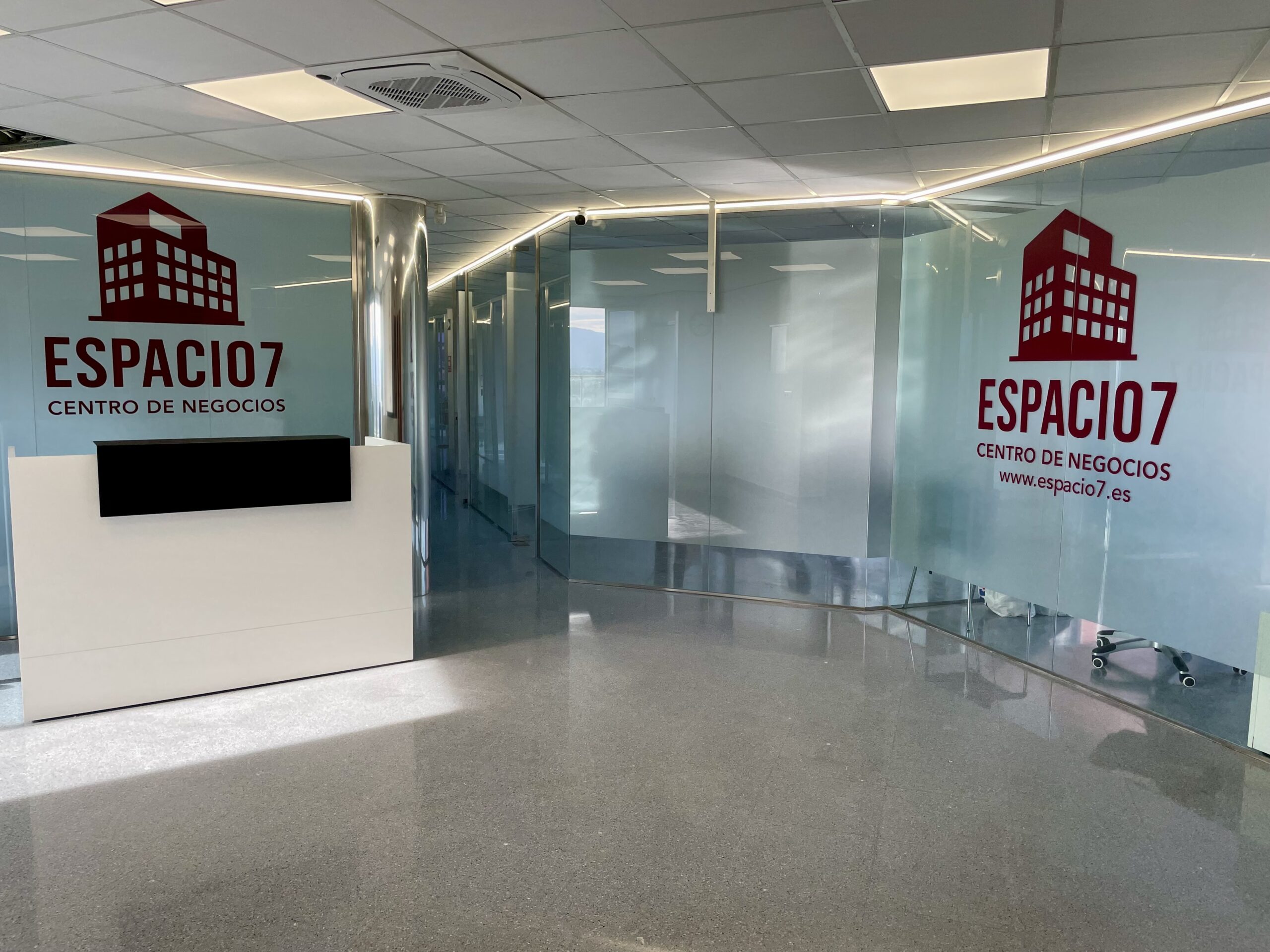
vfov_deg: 53.1
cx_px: 635
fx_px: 954
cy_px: 476
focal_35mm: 26
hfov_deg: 67.3
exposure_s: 1/217
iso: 32
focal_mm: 4.2
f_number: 1.6
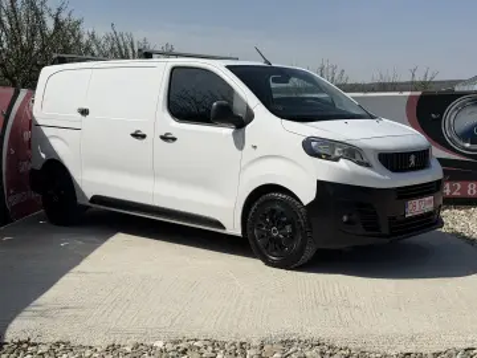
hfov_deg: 39.7
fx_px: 661
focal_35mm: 48
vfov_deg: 30.3
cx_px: 238
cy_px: 179
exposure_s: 1/13333
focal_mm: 6.76
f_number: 1.78
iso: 64
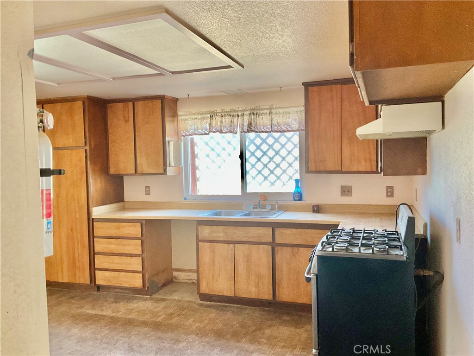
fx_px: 397
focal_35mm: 29
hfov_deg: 61.7
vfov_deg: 48.2
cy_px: 178
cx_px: 237
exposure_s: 1/60
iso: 160
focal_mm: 3
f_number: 1.8
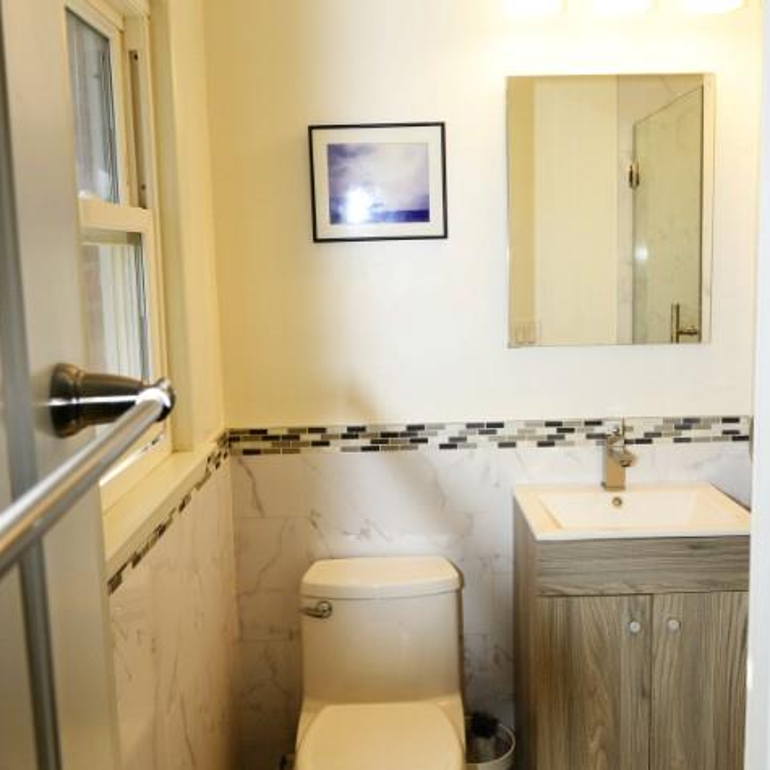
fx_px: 830
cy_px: 363
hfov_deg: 49.7
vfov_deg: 49.7
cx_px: 412
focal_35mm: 33
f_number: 8
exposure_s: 1/200
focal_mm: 24
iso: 1250
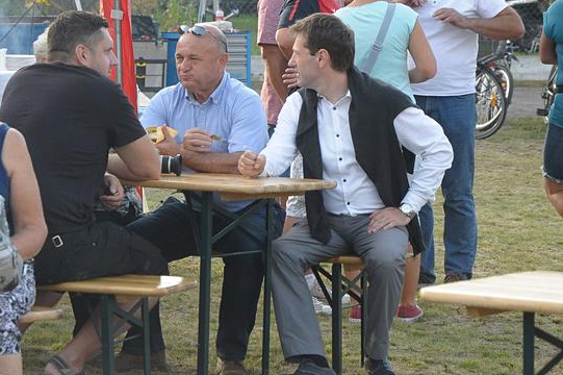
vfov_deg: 8.3
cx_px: 202
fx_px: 2579
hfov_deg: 12.4
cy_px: 146
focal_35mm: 165
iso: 800
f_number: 5.6
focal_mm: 70
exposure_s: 1/500
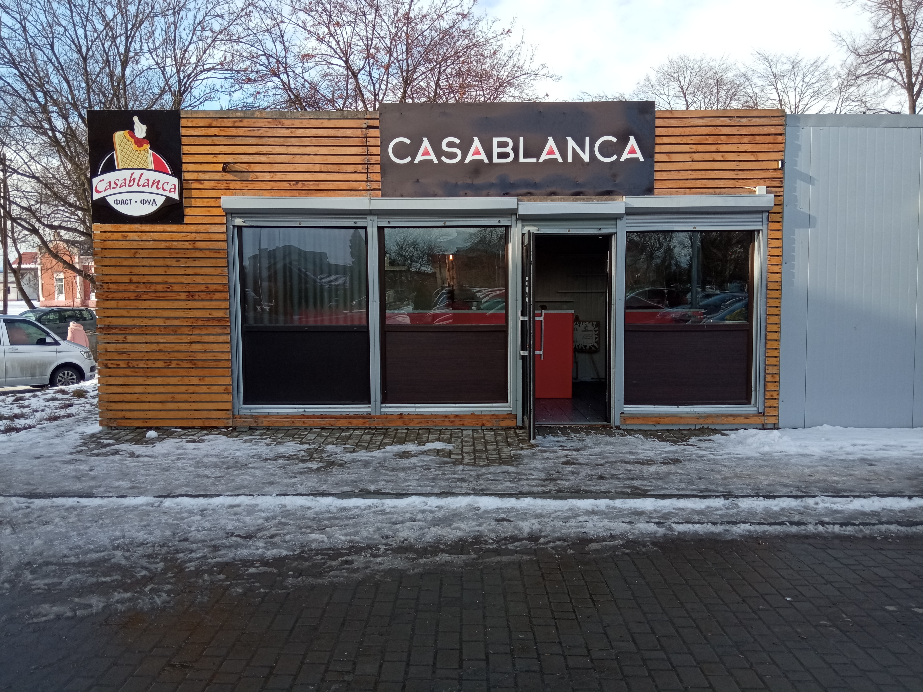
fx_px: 720
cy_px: 346
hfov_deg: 65.3
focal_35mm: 27
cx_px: 462
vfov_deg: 51.4
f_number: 2.2
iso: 115
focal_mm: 3.79
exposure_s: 1/520
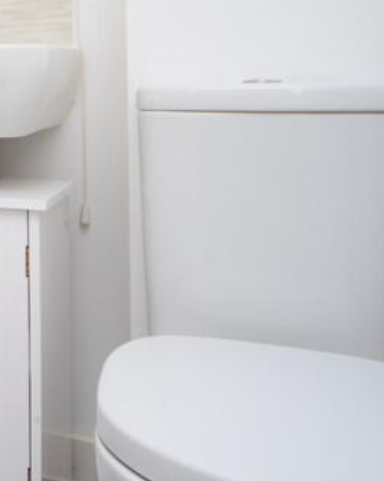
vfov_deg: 34.5
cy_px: 70
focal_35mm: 52
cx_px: -309
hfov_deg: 20.5
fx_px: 739
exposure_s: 1/200
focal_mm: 12
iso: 100
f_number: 4.5
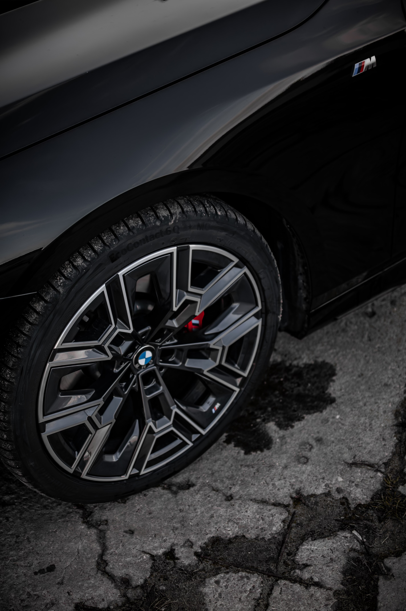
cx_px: 203
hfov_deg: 25.7
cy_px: 306
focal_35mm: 52
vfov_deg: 37.9
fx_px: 890
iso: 200
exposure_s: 1/2000
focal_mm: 35
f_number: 1.8
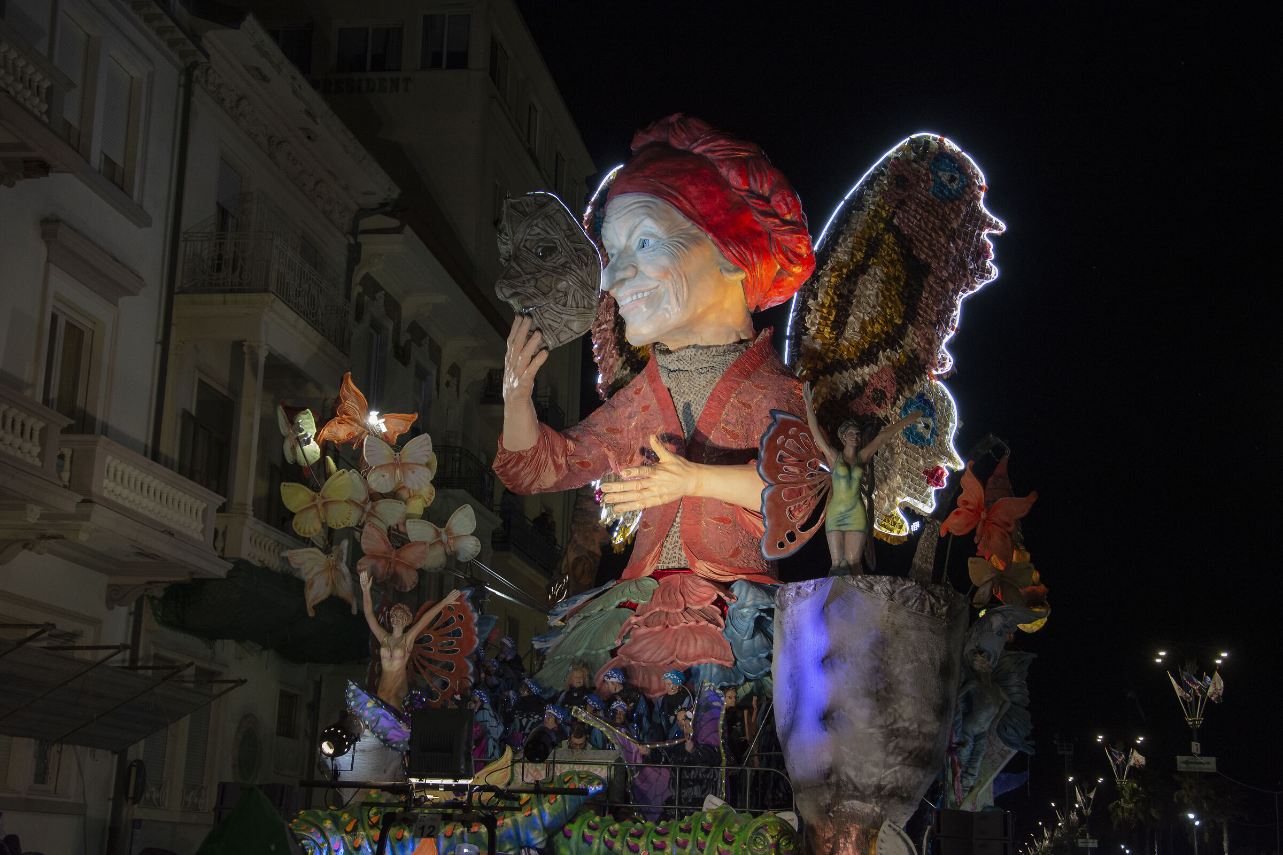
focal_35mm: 52
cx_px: 642
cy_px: 428
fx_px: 1871
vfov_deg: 25.8
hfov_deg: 37.9
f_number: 5
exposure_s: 1/100
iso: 1600
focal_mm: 35
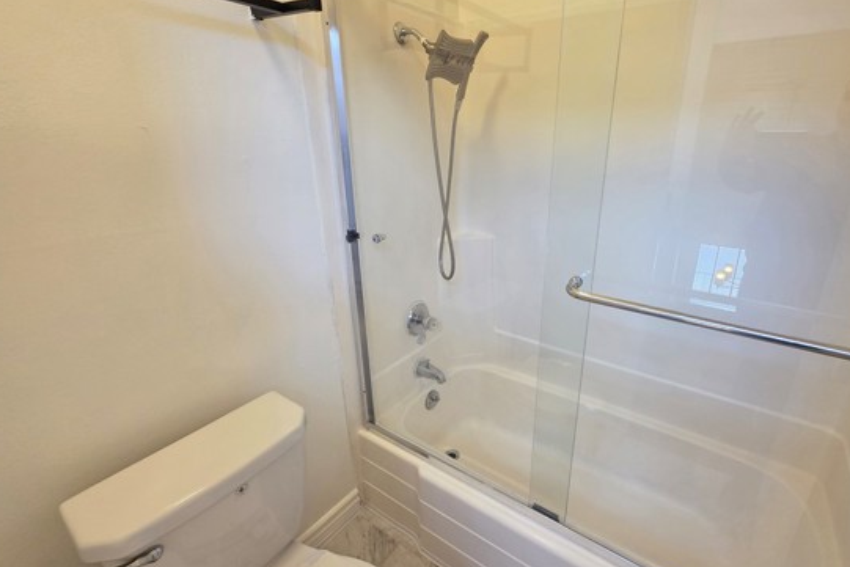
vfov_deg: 73.8
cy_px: 281
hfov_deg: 96.2
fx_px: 378
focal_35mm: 16
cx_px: 481
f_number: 1.9
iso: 320
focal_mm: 2.2
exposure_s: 1/120
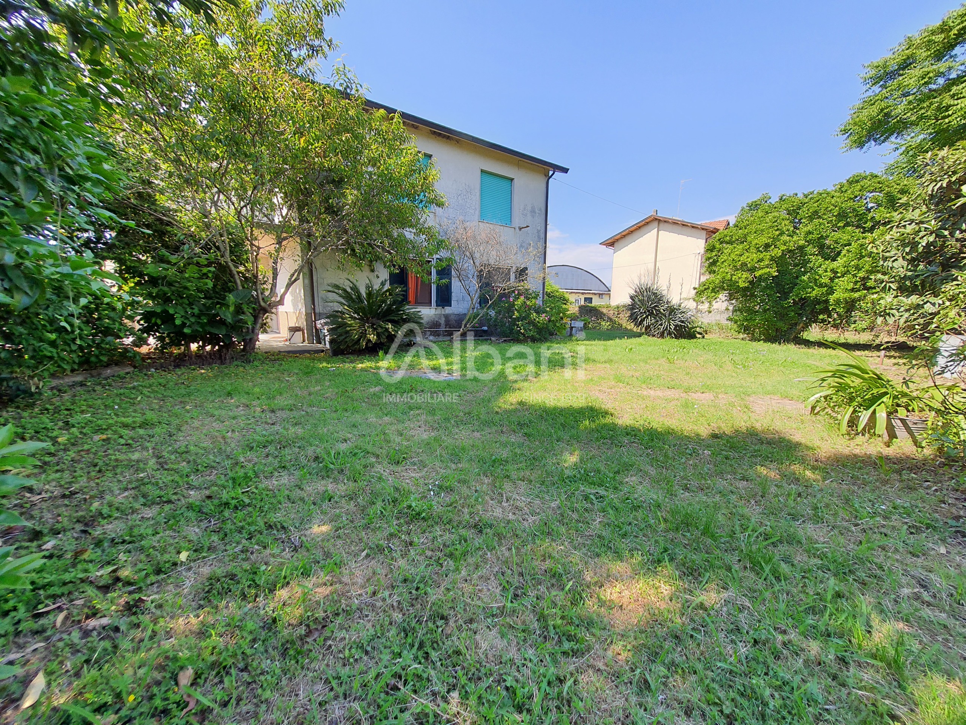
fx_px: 363
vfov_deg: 89.9
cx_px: 483
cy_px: 362
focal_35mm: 13
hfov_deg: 106.2
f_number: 2.2
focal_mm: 1.74
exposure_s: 1/305
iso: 50
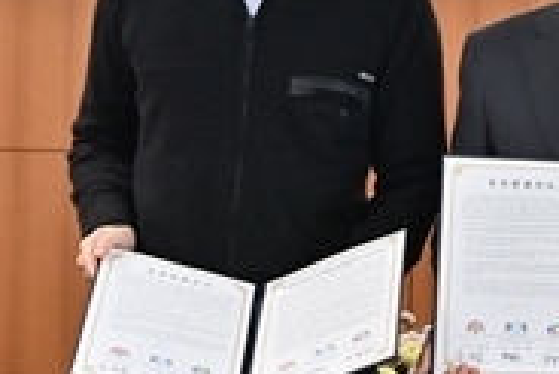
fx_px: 2813
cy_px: -38
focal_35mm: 181
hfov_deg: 11.2
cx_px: 583
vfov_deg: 7.6
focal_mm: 52
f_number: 5
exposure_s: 1/250
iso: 2000
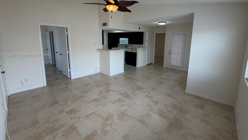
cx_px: 127
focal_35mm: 16
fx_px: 105
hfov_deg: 99.3
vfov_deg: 66.4
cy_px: 55
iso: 100
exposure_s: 1/120
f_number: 2.2
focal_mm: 2.22
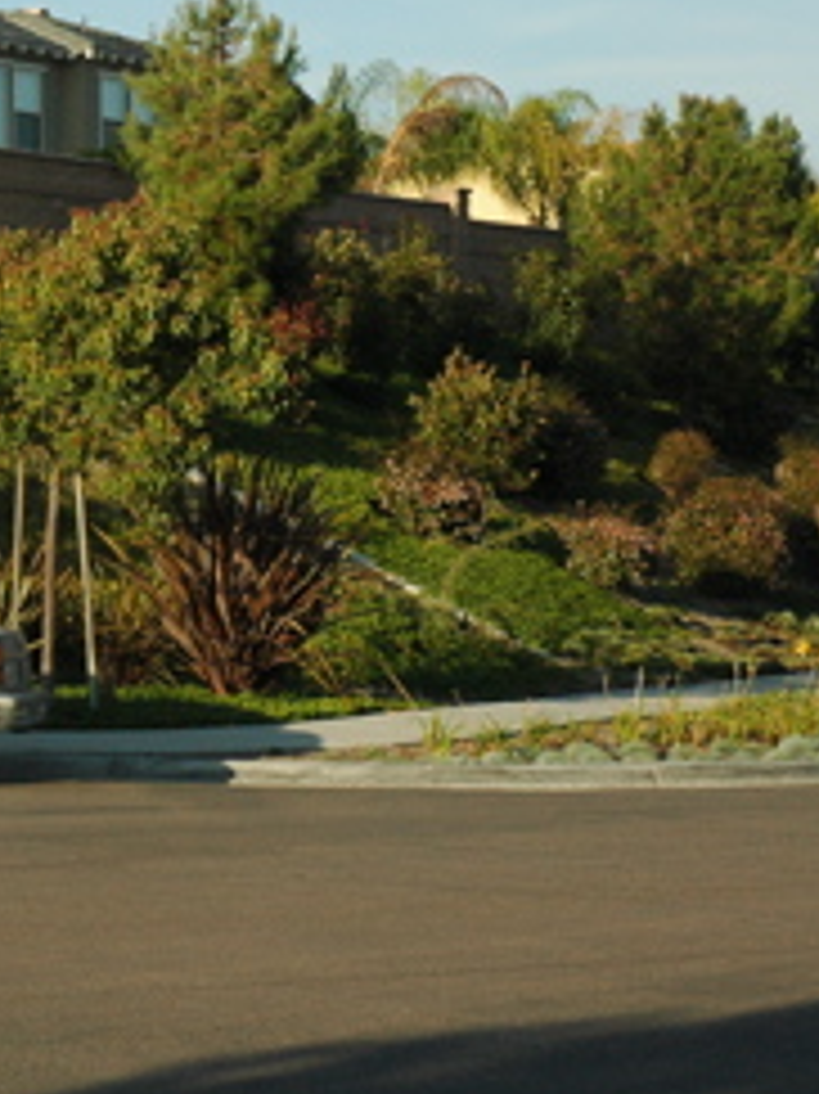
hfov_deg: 12.6
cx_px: -252
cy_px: 403
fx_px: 3599
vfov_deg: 17.2
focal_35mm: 114
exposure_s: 1/500
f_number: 11
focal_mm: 40
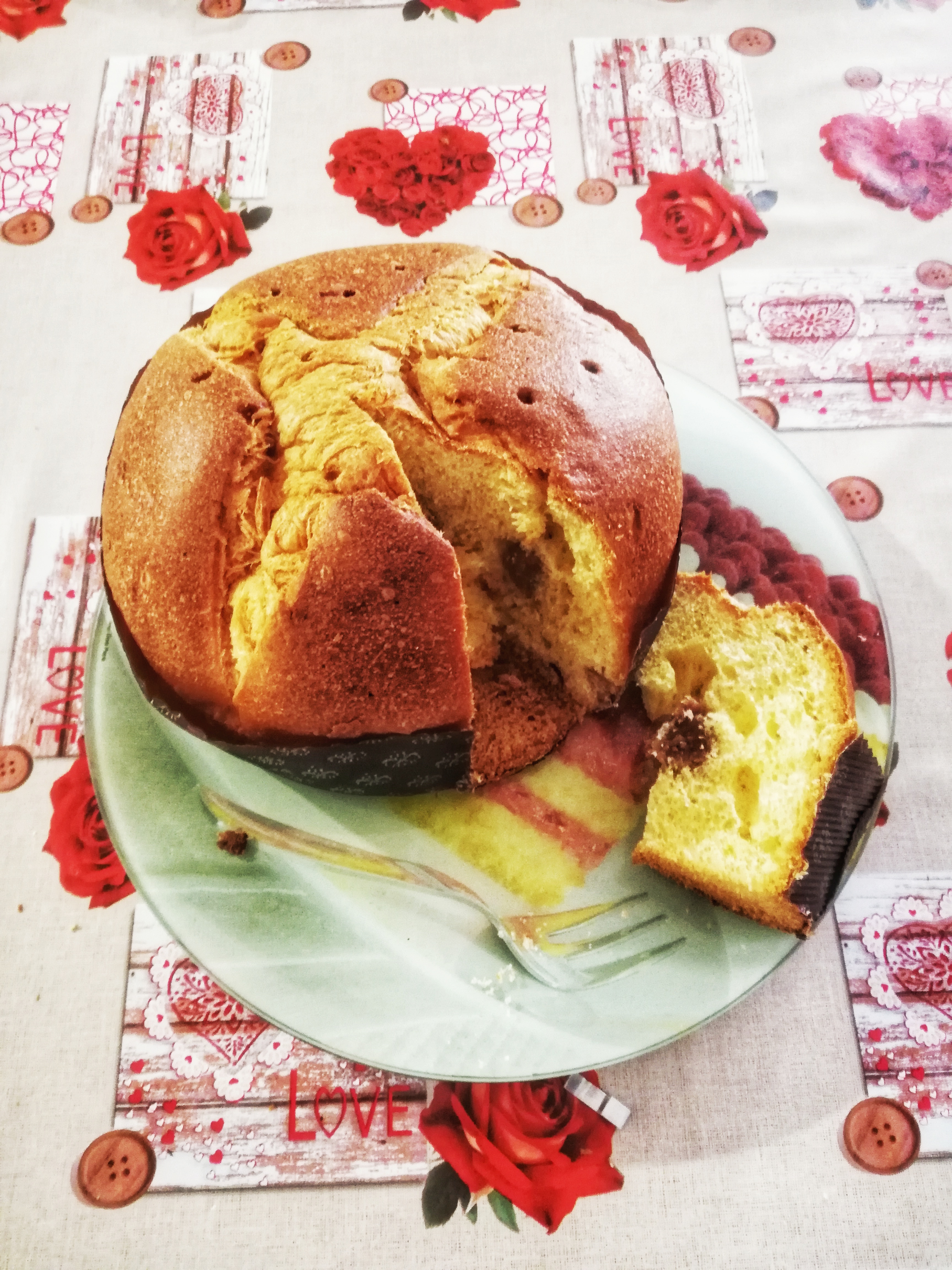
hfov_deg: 51.4
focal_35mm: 27
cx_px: 476
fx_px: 990
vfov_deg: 65.3
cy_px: 635
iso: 800
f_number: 2.2
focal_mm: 3.81
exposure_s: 1/16.7
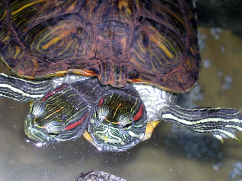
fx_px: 699
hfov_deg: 19.6
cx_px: 121
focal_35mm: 100
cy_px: 90
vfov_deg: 14.8
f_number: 4.5
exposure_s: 1/60.1
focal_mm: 15.2
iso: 50
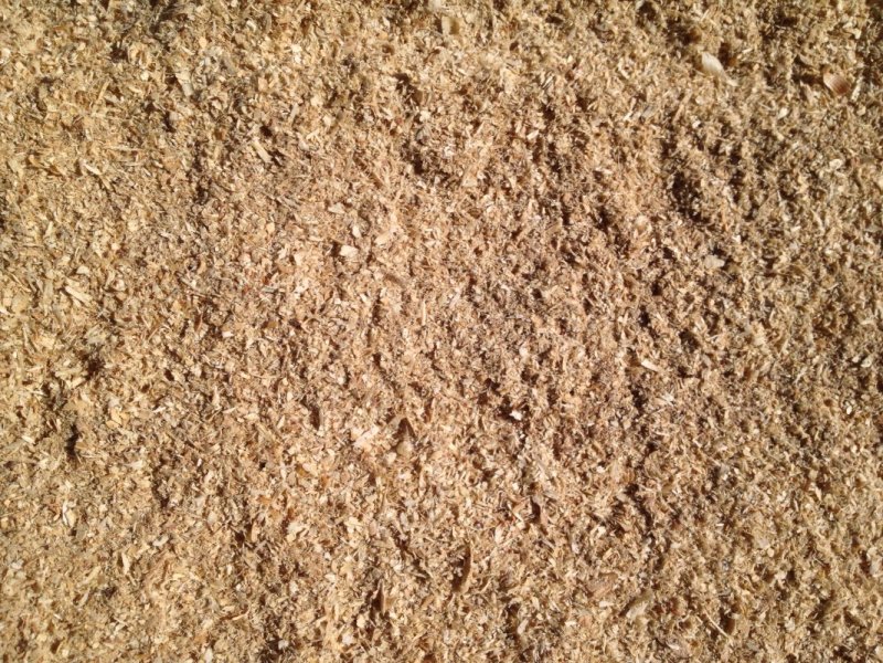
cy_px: 332
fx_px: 893
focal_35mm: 35
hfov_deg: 52.6
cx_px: 442
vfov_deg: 40.7
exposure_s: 1/4608
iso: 50
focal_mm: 4.28
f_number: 2.4
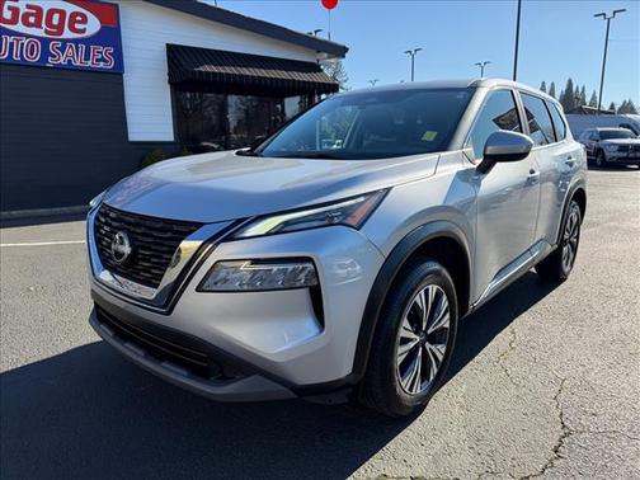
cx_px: 320
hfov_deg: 71.6
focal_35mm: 24
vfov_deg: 56.8
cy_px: 240
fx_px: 444
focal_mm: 6.76
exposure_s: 1/3145
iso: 100
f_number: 1.78
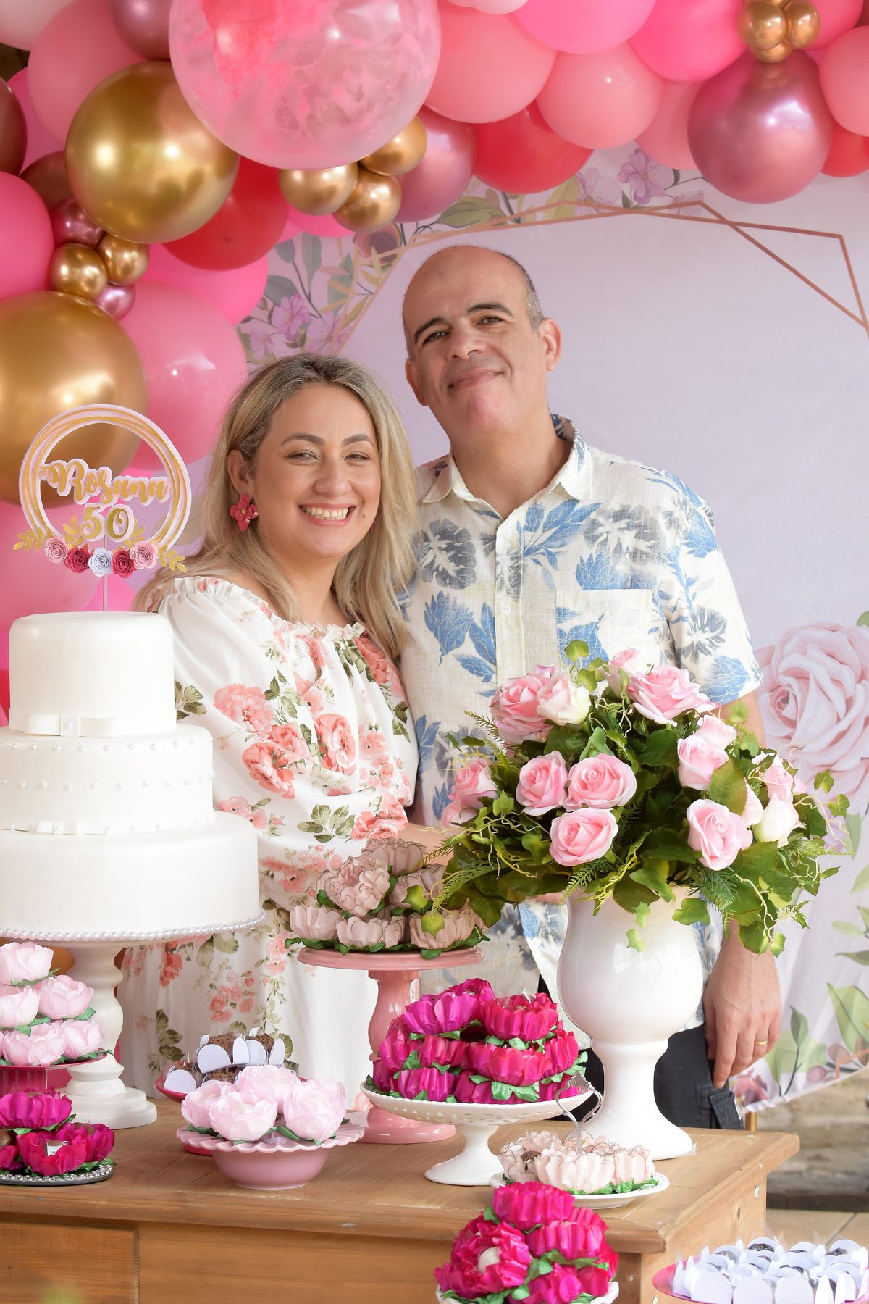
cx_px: 434
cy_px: 652
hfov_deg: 13.0
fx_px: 3802
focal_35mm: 105
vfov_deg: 19.5
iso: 500
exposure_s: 1/250
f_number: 8
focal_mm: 70
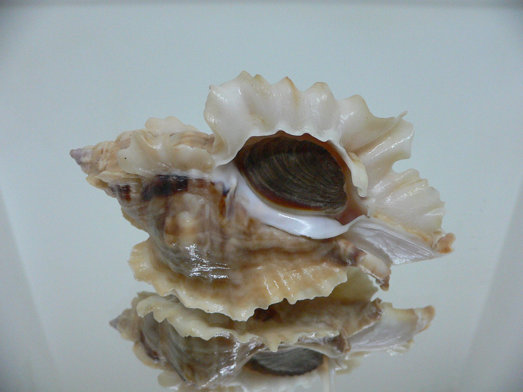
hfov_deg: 52.6
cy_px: 196
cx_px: 262
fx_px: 529
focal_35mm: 35
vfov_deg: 40.7
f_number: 2.8
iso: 200
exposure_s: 1/60
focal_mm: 4.6
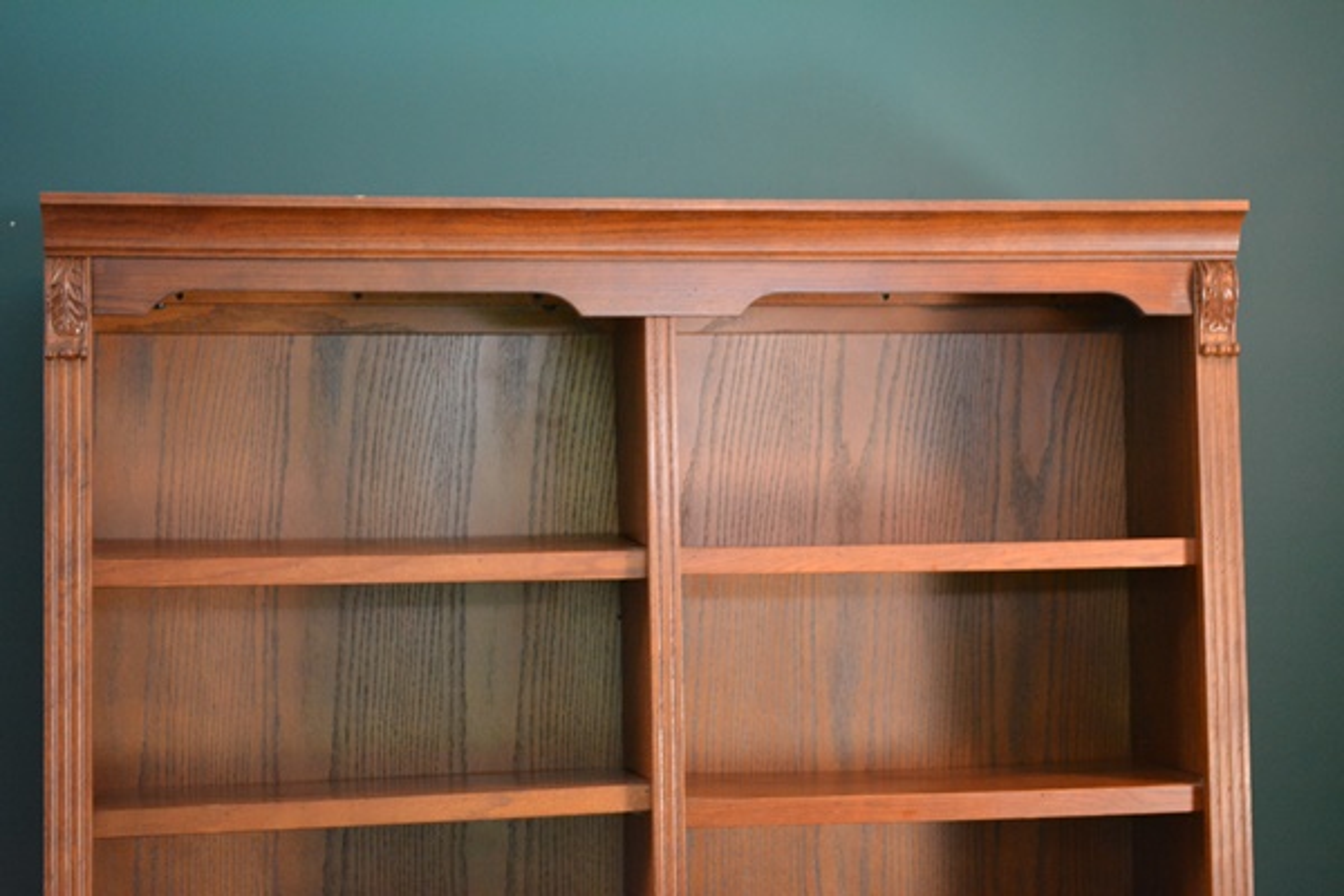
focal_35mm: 68
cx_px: 672
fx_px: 2520
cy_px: 448
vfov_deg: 20.2
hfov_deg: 29.9
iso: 3200
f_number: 5.3
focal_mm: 45
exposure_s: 1/25
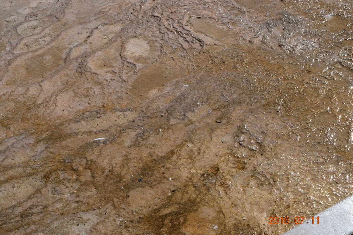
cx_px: 174
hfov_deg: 38.2
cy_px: 119
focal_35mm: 52
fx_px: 510
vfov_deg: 26.0
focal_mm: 34
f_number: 11
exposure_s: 1/500
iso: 200
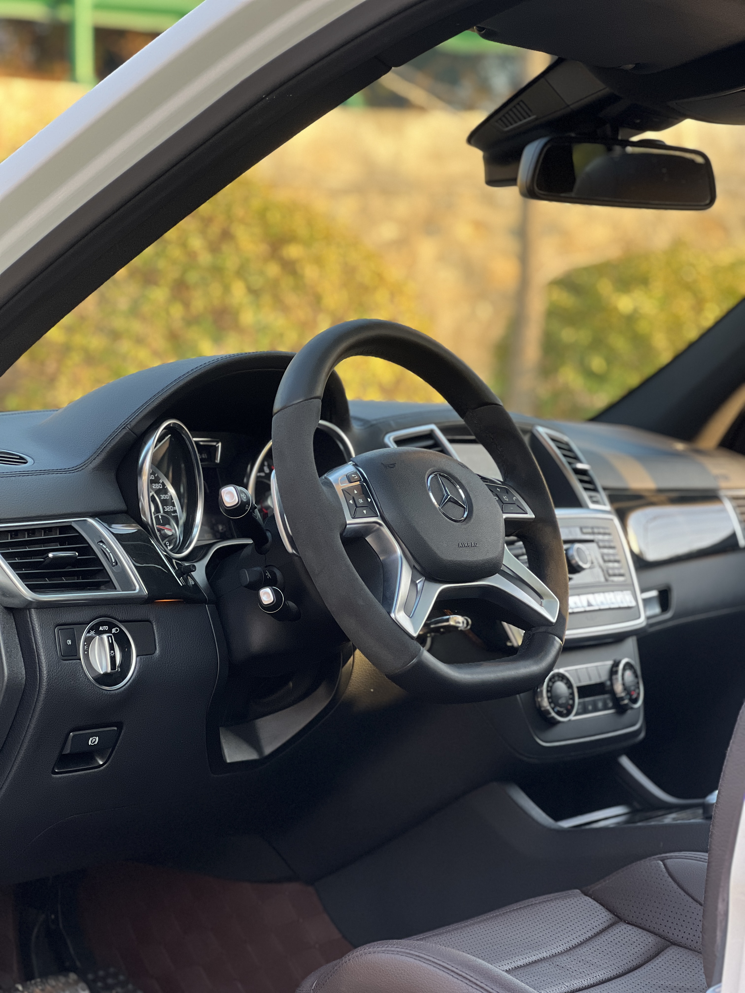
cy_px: 496
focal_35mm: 77
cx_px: 372
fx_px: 2210
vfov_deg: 25.3
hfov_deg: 19.1
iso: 100
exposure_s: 1/121
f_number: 2.8
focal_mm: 9
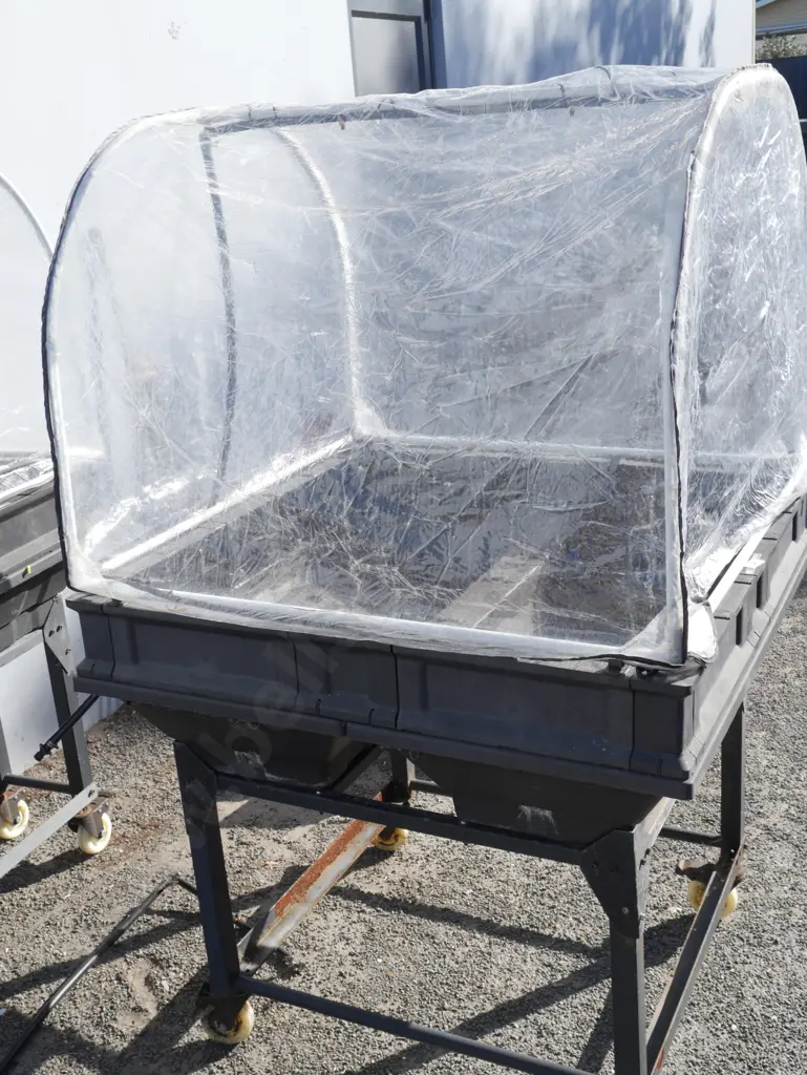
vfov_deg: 46.8
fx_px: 1242
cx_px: 404
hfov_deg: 36.0
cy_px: 538
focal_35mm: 40
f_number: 8
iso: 200
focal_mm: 20
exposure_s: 1/250
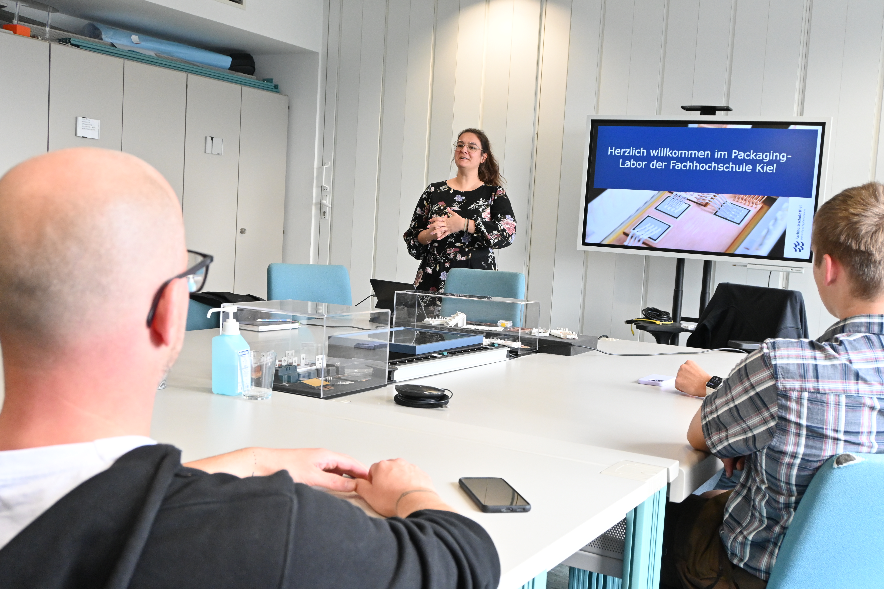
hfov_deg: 52.2
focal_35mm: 37
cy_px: 294
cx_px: 442
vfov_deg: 36.2
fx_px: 902
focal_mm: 24.5
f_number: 5.6
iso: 1600
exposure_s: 1/200
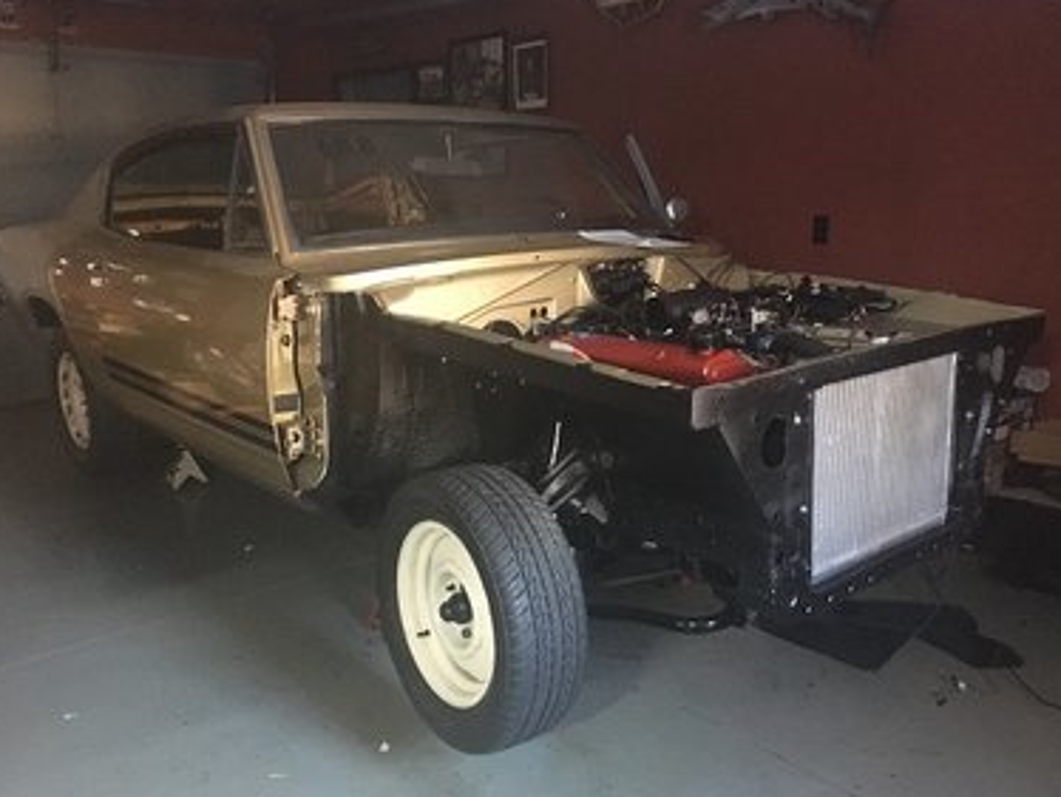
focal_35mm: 31
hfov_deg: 58.3
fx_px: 951
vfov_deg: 45.5
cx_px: 550
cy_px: 406
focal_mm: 4.15
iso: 320
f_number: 2.2
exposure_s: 1/15
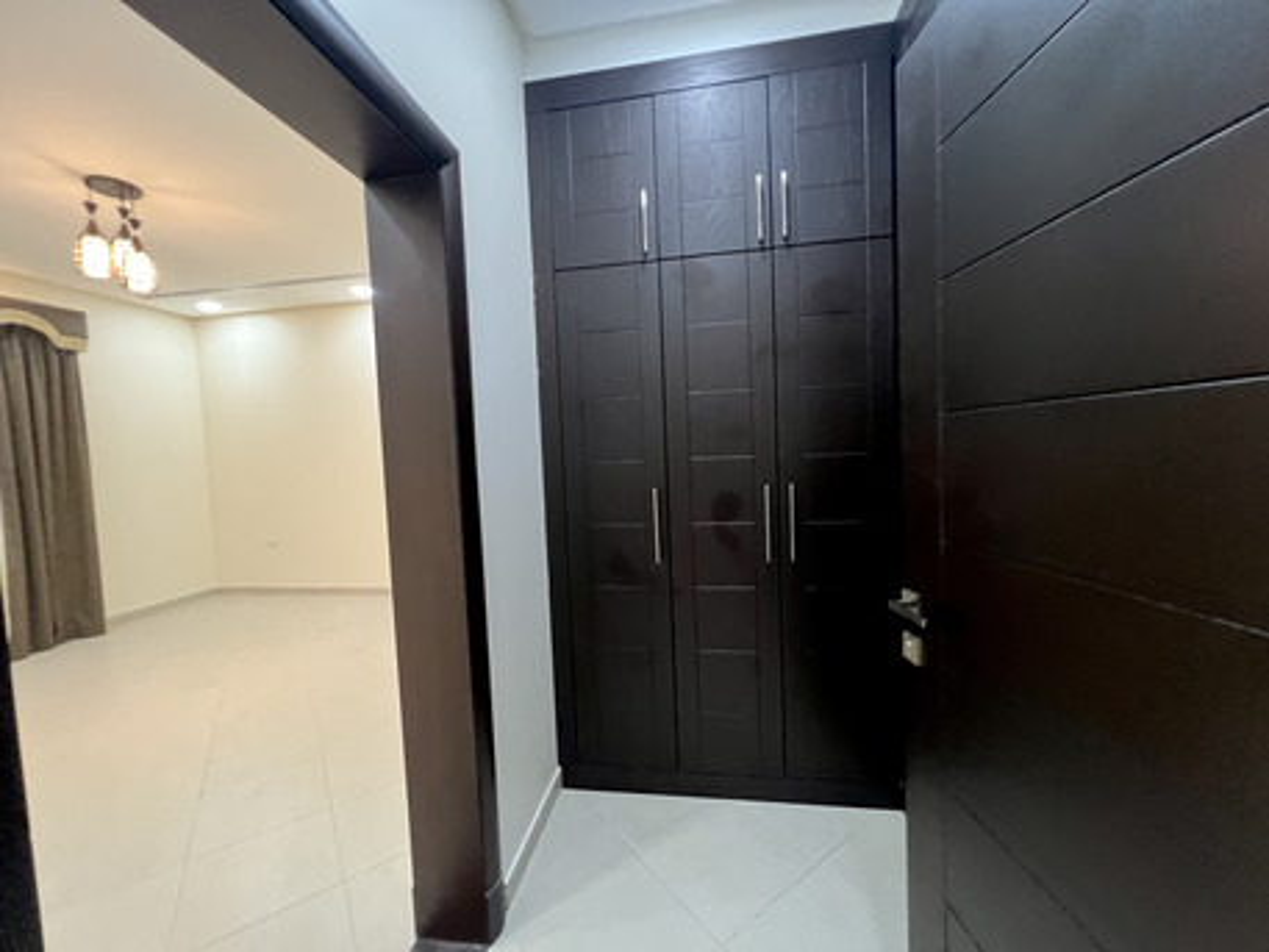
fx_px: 477
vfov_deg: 89.9
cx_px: 634
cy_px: 476
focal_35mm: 13
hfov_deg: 106.2
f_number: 1.8
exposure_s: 1/50
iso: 640
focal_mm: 1.57
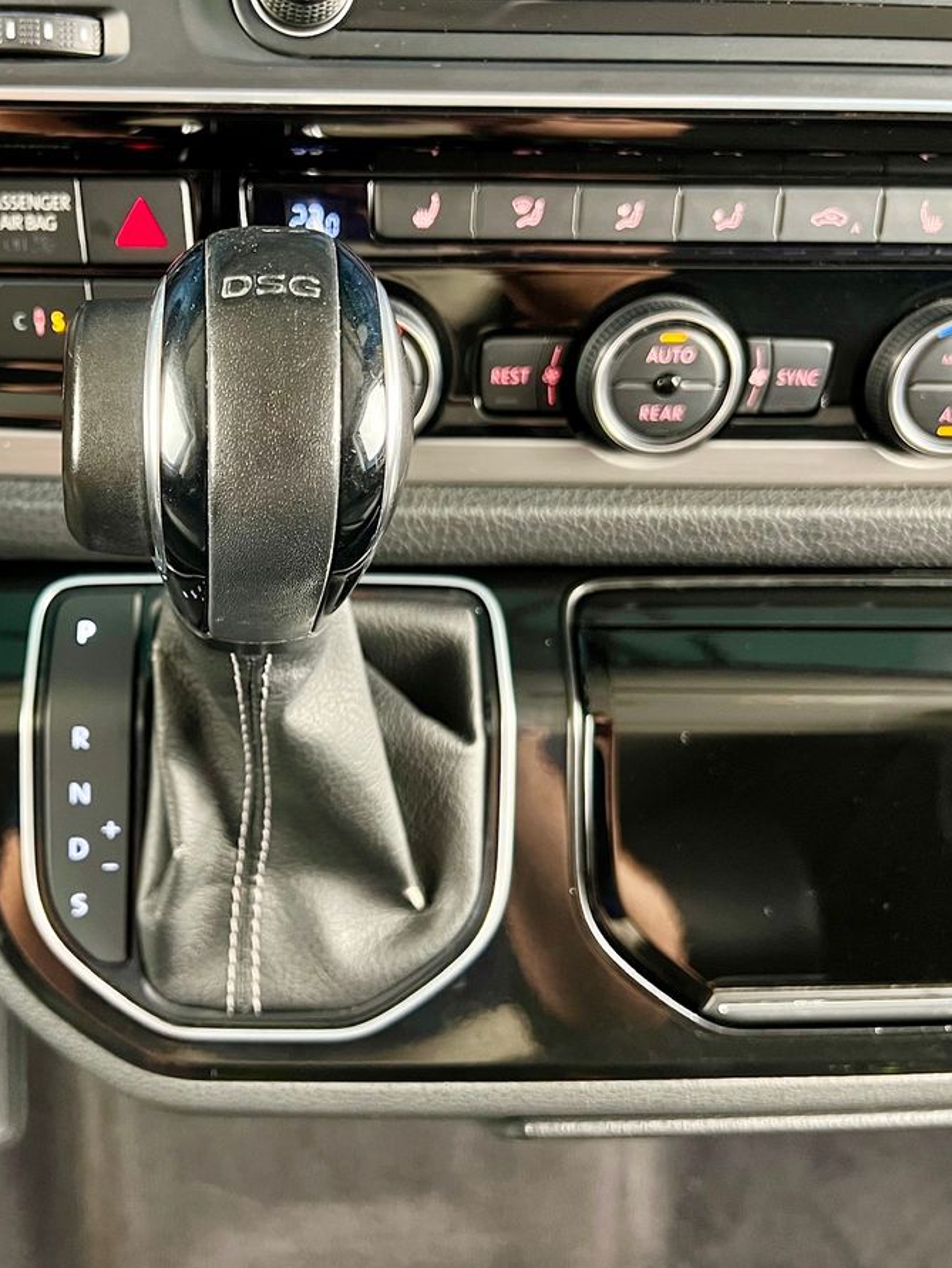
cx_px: 226
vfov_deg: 52.6
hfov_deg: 39.5
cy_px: 639
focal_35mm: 35
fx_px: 1282
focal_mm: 5.7
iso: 500
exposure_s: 1/50
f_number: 1.5
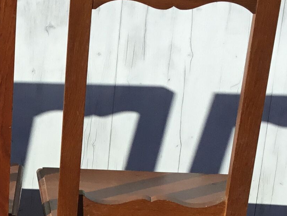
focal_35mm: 124
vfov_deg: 11.7
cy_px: 272
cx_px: -32
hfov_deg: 15.5
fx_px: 1028
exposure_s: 1/1456
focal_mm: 3.3
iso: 25
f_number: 2.4
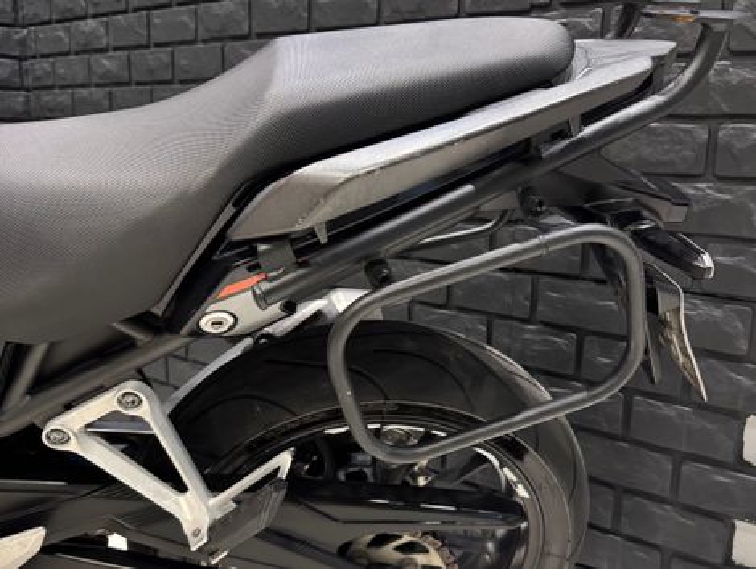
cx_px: 378
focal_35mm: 24
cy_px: 284
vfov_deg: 56.9
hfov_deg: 71.5
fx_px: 525
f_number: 1.78
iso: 640
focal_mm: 6.76
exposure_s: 1/60
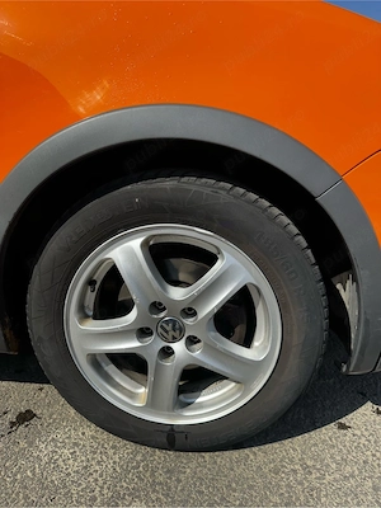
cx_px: 190
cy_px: 254
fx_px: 352
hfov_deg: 56.8
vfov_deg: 71.6
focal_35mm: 24
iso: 80
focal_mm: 6.86
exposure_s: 1/3356
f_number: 1.78
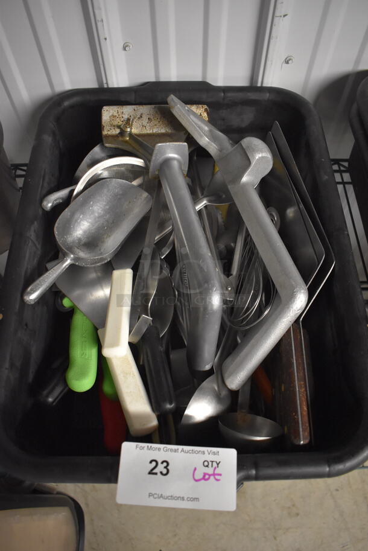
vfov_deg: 67.3
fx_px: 413
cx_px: 184
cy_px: 276
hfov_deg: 48.0
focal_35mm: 27
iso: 3200
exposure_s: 1/125
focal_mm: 18
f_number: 3.5
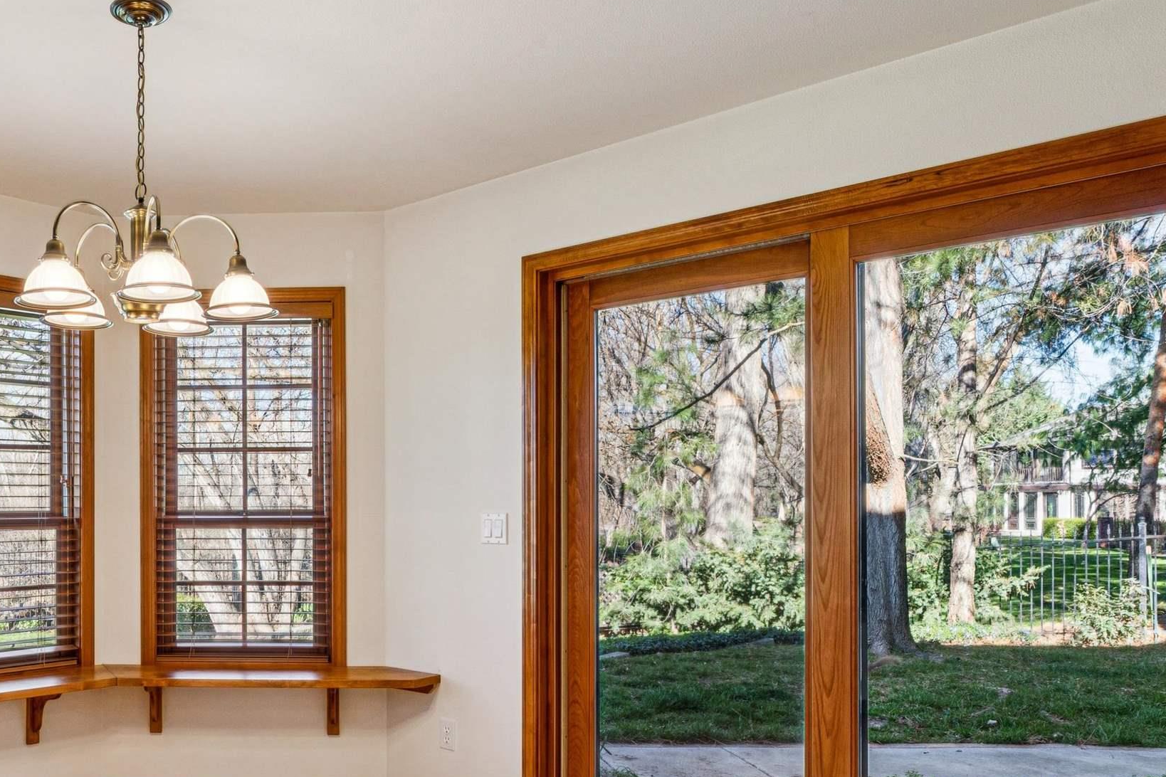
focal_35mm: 30
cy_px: 512
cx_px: 255
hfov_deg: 57.3
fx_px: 984
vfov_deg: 42.6
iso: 400
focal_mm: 16.2
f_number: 13
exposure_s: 1/20
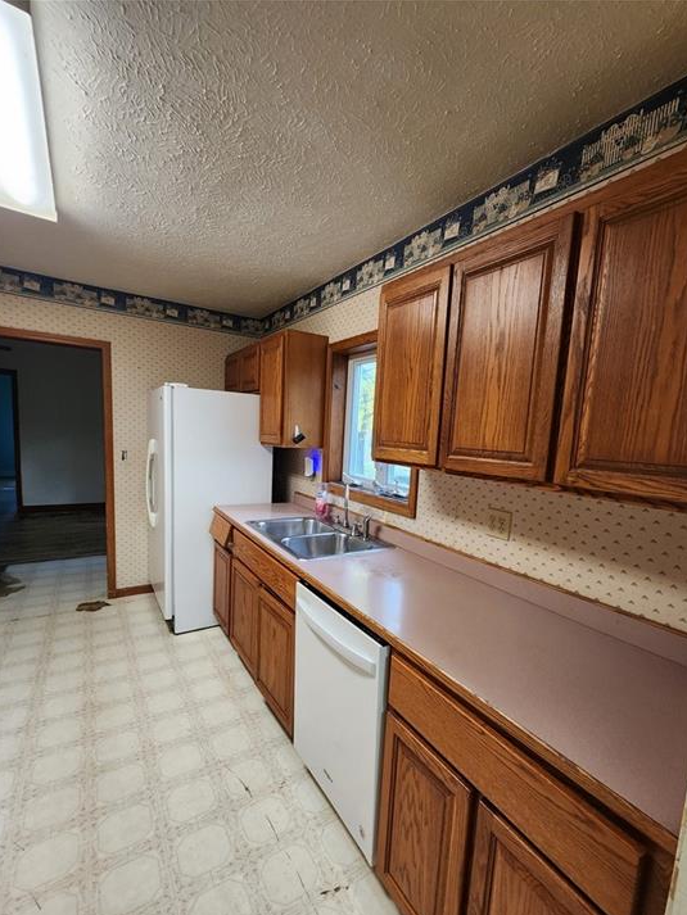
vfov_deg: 101.9
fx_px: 370
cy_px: 492
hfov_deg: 85.6
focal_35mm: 14
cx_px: 363
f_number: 2.2
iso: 400
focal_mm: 2.2
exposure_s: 1/40
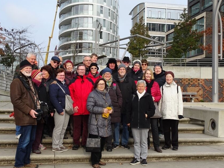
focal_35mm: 45
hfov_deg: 42.1
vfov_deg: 32.2
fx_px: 291
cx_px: 108
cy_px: 87
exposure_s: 1/320
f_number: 4
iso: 80
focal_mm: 6.56
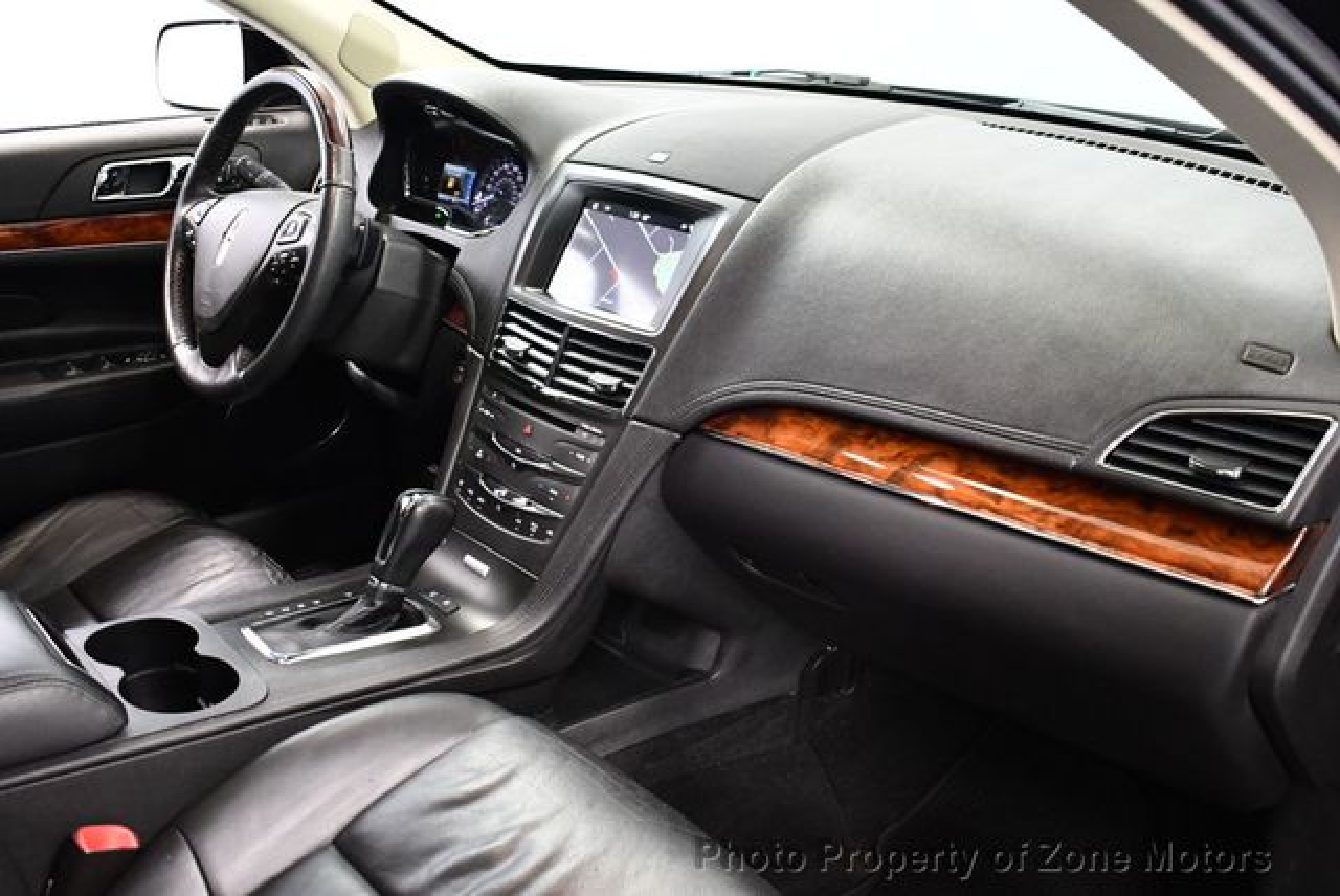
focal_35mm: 36
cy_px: 448
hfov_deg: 53.1
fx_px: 1341
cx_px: 670
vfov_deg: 36.9
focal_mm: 18
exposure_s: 1/80
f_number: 3.5
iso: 3200
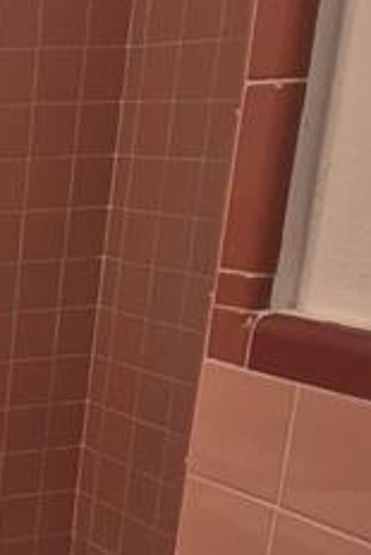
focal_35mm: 70
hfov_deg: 15.6
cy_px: 507
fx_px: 1080
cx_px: -369
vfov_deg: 27.7
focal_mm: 2.2
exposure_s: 1/120
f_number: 1.9
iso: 160
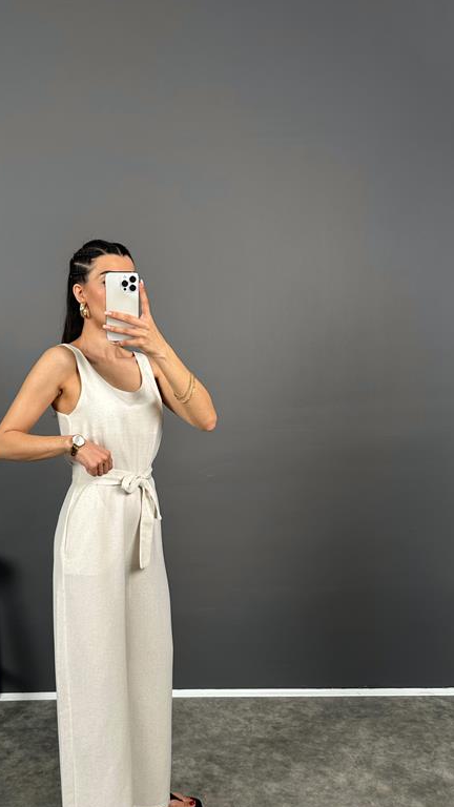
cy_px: 490
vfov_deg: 60.4
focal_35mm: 32
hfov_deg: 36.0
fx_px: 685
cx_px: 123
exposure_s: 1/121
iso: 80
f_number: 1.78
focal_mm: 6.86
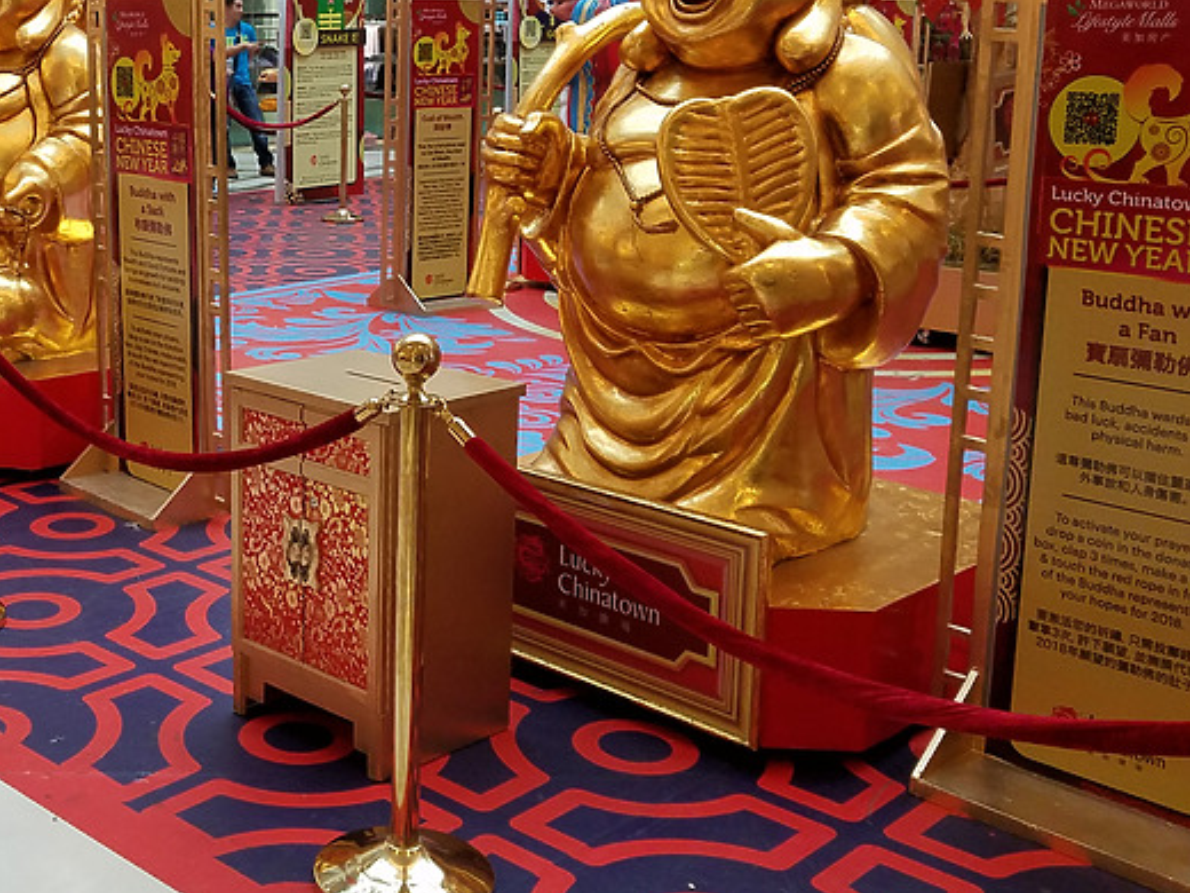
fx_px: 1547
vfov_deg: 31.7
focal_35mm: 45
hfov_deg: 41.0
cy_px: 253
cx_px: 309
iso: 160
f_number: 1.7
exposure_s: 1/60
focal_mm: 4.2
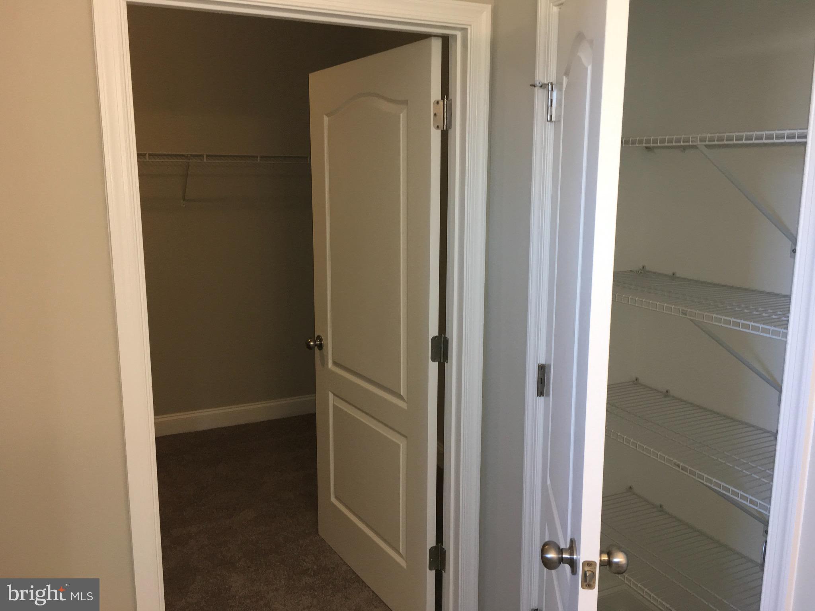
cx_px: 408
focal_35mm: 29
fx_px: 683
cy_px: 306
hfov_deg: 61.7
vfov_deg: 48.2
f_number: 2.2
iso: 64
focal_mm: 4.15
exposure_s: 1/30
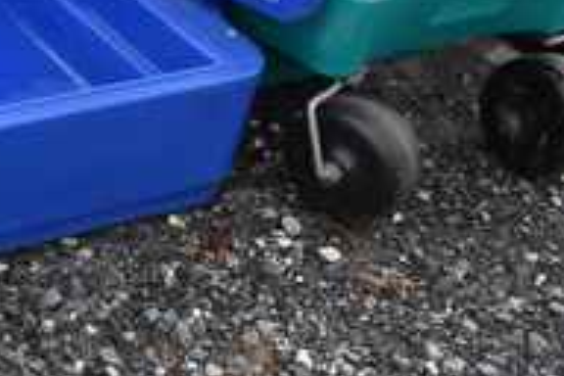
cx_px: -329
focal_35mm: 86
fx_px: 1347
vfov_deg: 15.8
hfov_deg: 19.8
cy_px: 62
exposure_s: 1/200
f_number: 6.3
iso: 200
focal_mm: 18
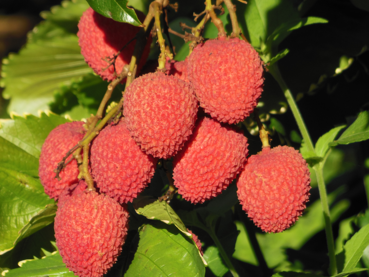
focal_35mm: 294
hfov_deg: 6.7
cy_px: 138
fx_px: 3134
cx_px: 184
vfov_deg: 5.1
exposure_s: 1/320
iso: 125
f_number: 5.8
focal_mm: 52.5
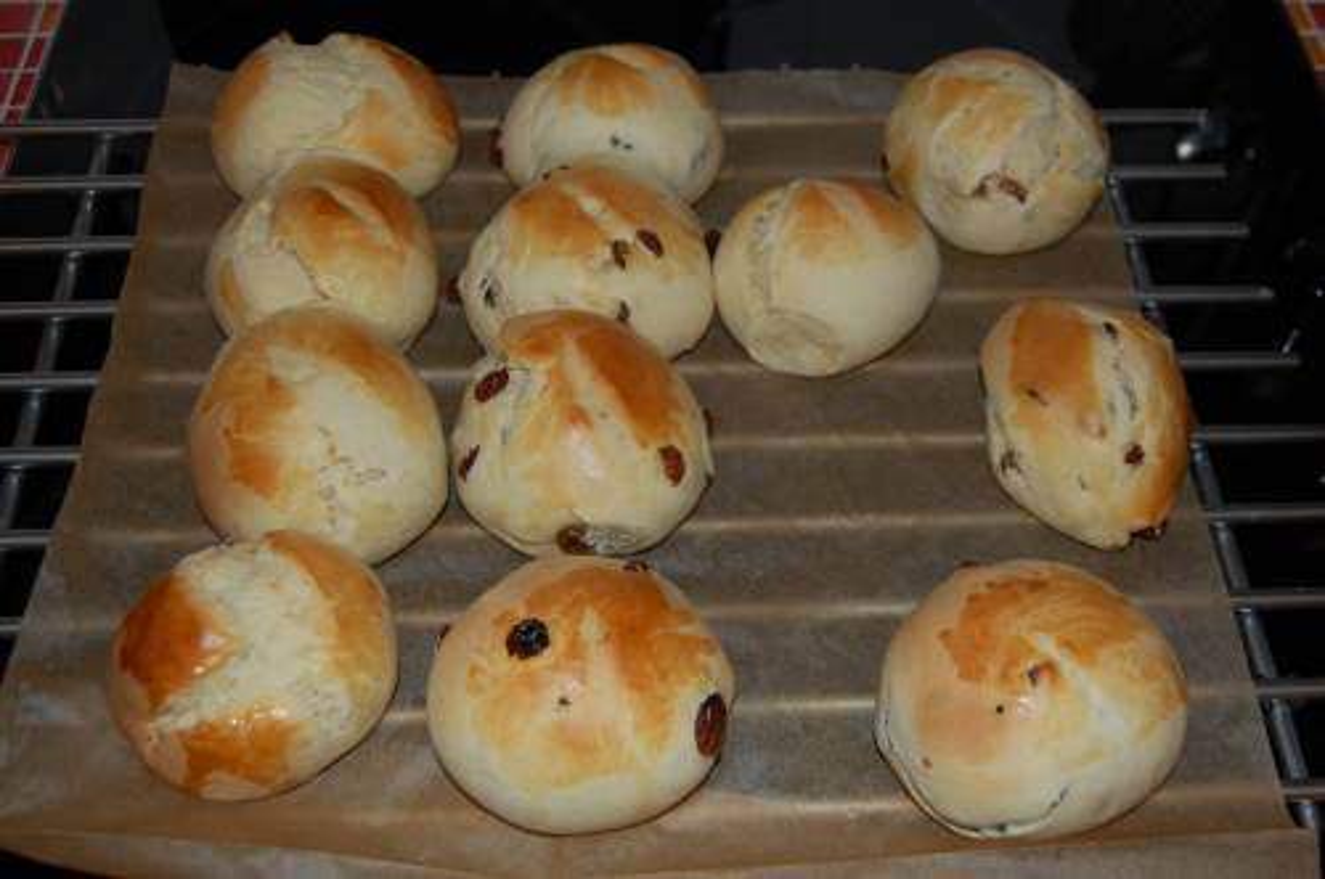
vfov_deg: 34.1
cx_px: 662
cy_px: 440
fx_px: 1434
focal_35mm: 39
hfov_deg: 49.6
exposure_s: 1/60
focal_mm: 26
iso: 400
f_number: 4.2
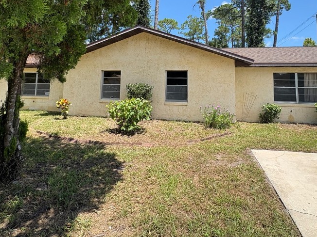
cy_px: 67
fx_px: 201
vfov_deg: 58.7
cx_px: 175
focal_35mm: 22
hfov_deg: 76.2
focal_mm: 2.22
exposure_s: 1/1078
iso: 40
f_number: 2.2
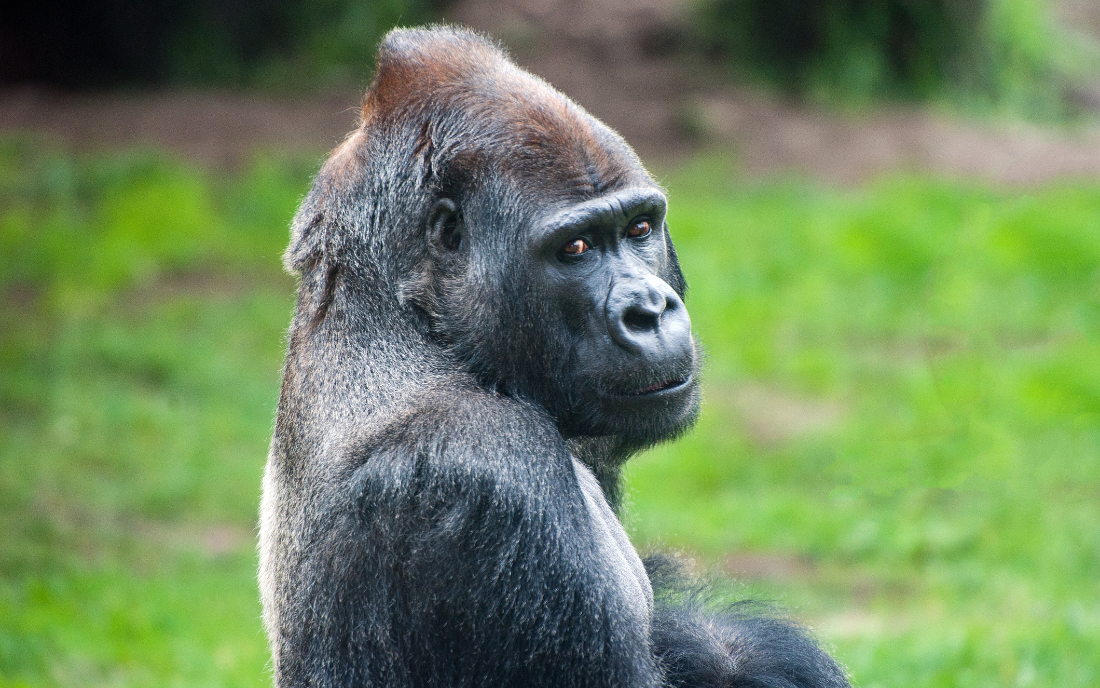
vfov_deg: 3.2
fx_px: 12231
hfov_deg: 5.1
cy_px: 337
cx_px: 550
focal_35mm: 408
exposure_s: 1/500
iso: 800
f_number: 5.6
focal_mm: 400
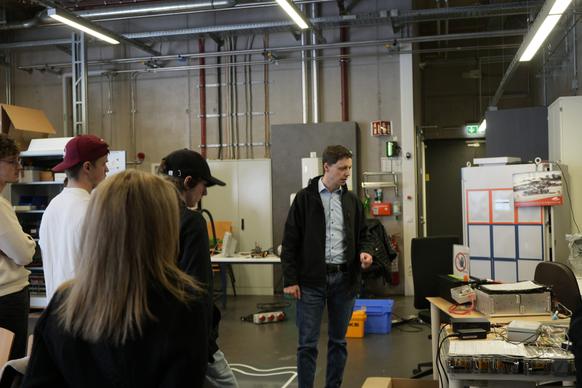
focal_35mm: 39
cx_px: 291
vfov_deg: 34.2
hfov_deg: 49.6
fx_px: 630
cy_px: 194
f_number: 4
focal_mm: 39
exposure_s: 1/8
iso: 100
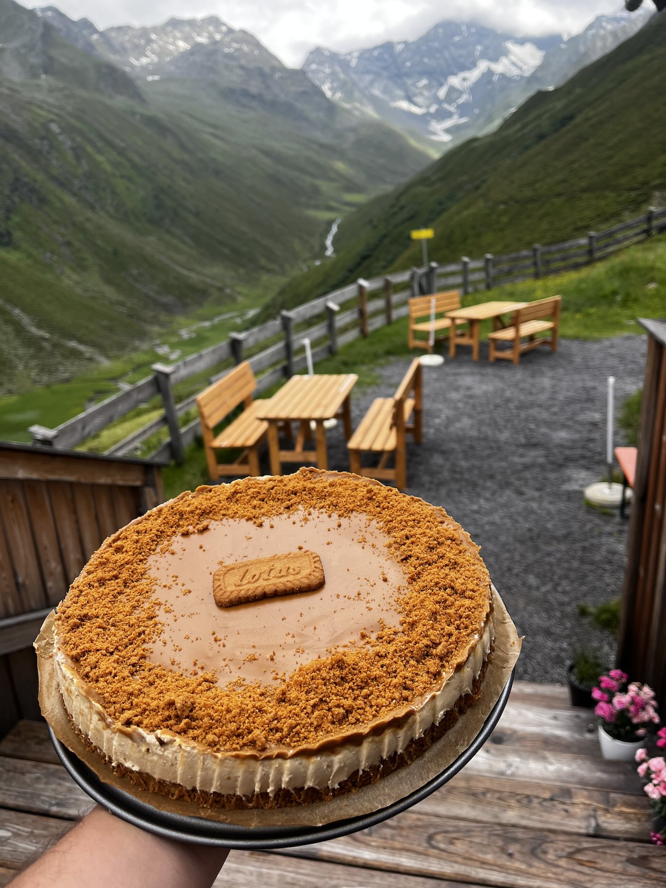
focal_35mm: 26
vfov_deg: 67.3
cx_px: 333
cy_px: 444
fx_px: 667
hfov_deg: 53.1
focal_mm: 5.1
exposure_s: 1/810
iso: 50
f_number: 1.6
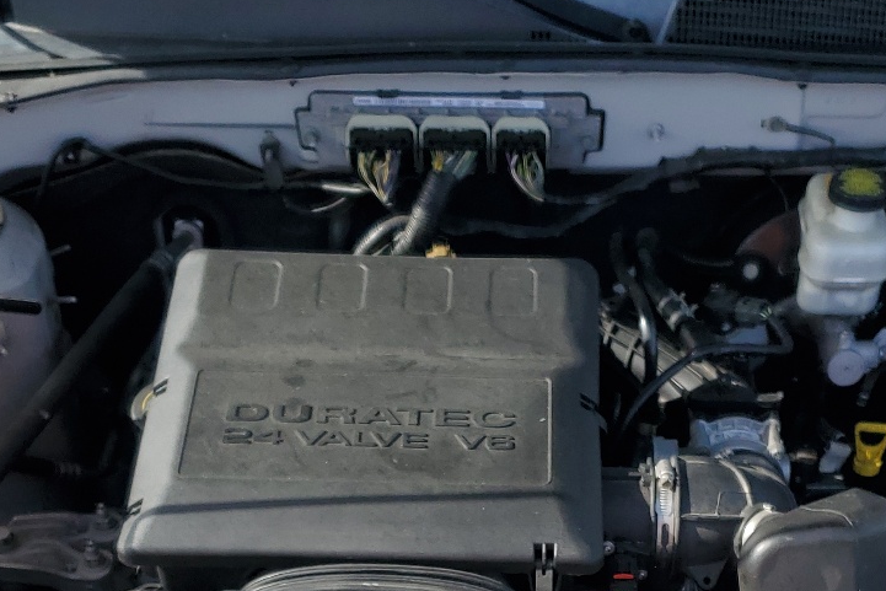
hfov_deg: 33.1
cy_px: 682
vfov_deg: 21.3
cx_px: 584
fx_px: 1477
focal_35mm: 60
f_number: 1.5
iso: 50
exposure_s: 1/1667
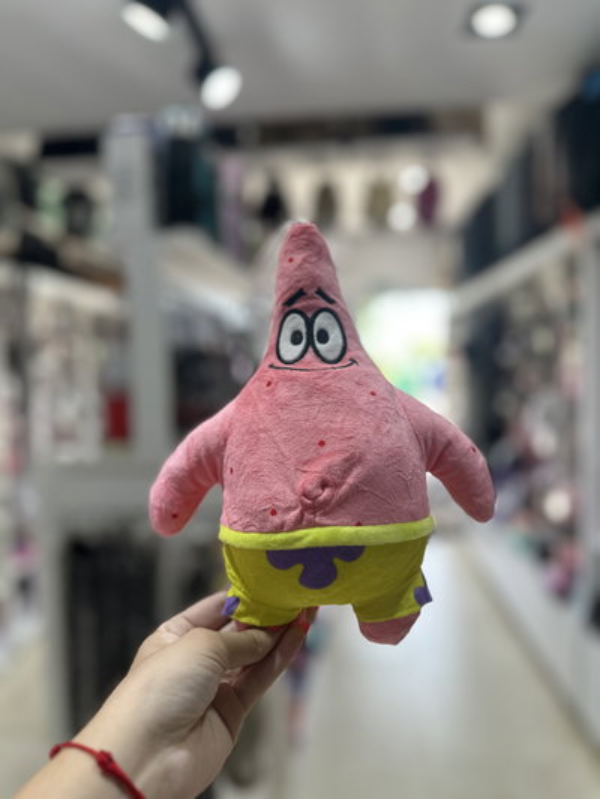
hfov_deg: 56.8
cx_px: 300
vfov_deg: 71.6
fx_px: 554
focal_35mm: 24
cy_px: 400
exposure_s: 1/128
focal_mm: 6.86
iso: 64
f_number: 1.78
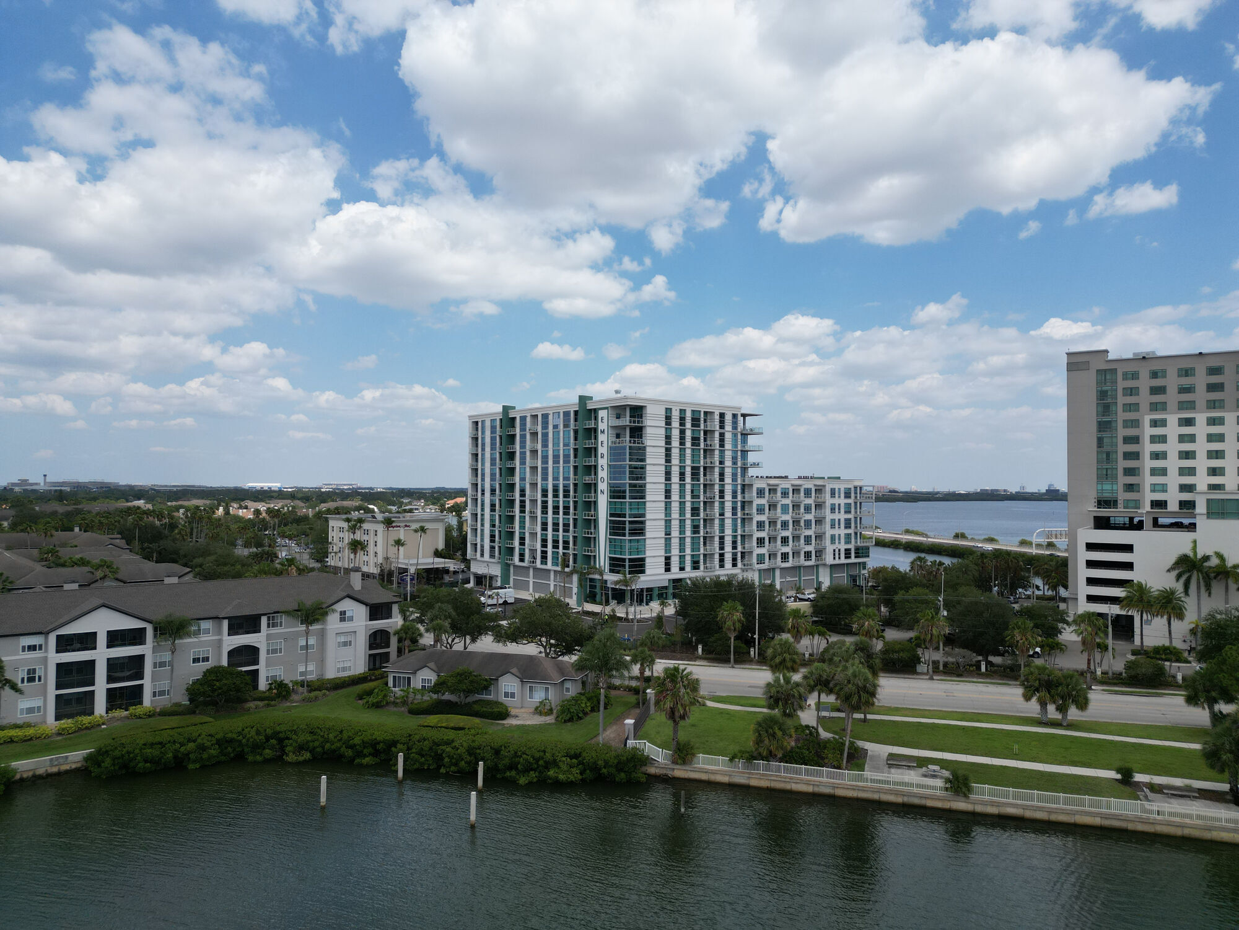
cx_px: 620
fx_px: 859
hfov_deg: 71.6
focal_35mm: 24
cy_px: 465
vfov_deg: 56.8
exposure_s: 1/4000
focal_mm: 6.7
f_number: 1.7
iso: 140
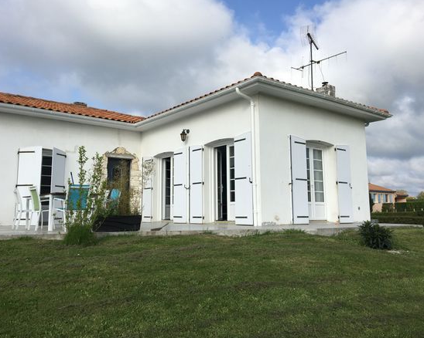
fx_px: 389
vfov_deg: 47.1
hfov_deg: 57.2
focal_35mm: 31
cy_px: 171
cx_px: 214
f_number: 2.2
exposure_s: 1/1479
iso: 25
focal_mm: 4.15
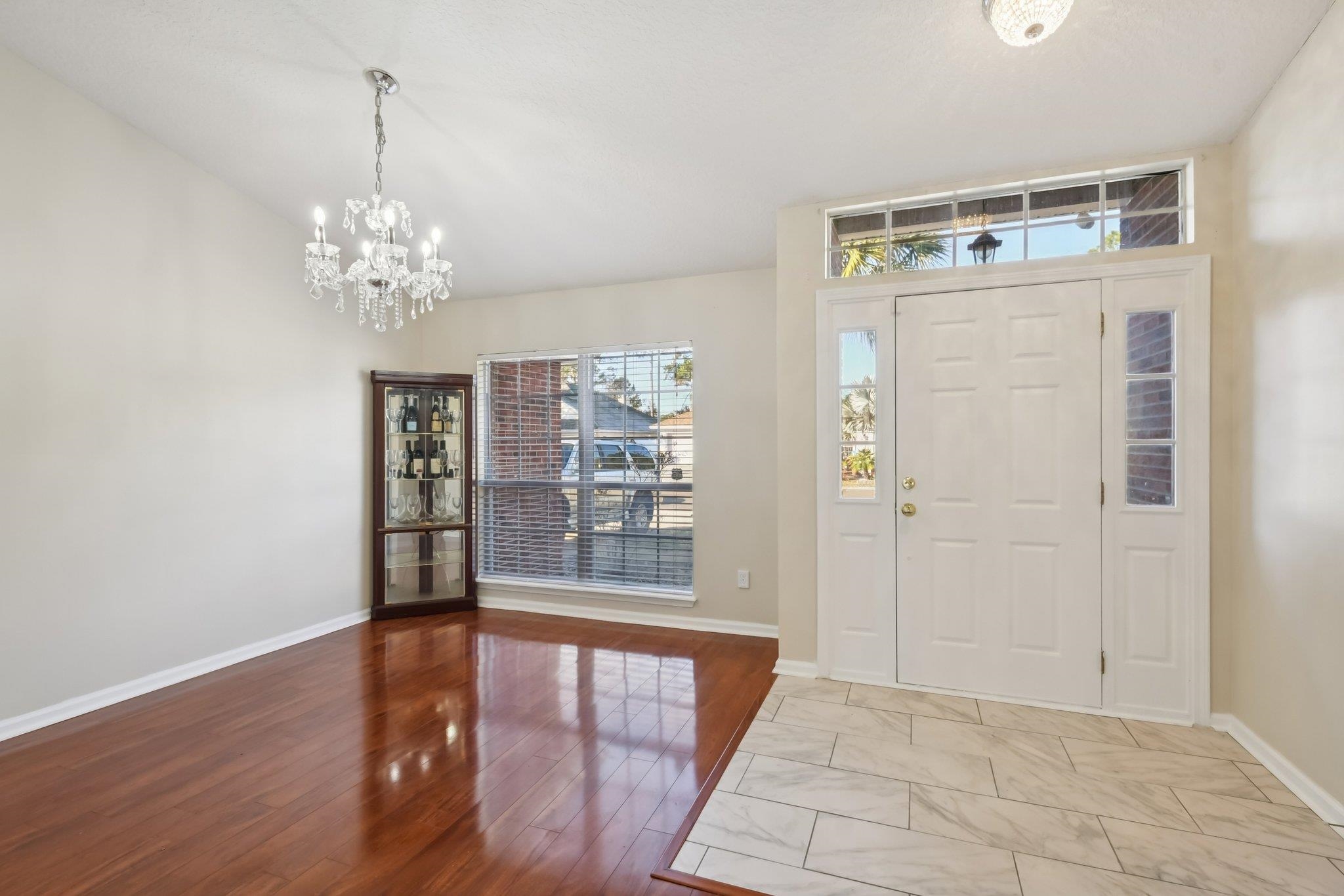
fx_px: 560
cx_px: 672
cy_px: 448
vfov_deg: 77.3
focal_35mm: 15
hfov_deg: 100.4
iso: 400
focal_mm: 10
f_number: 8
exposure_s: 1/20
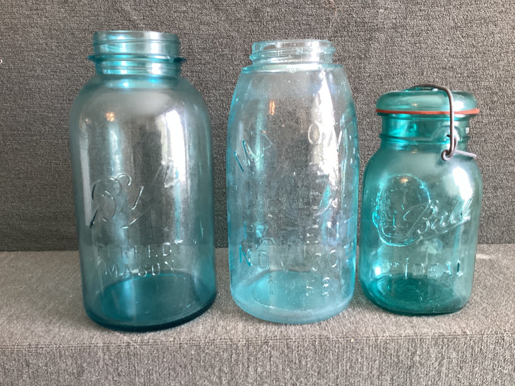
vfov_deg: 45.4
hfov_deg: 58.3
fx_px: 461
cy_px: 193
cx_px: 258
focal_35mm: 31
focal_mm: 3.3
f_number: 2.4
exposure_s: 1/50
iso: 160
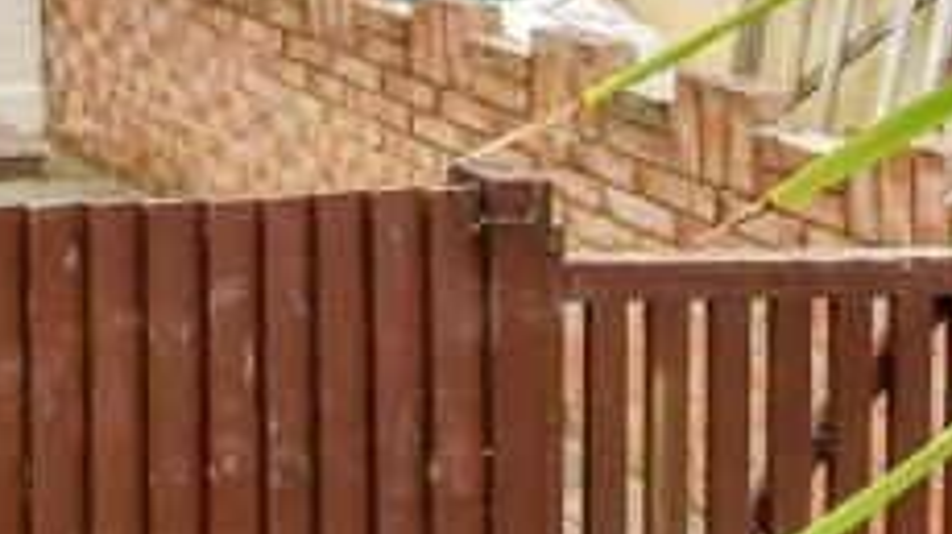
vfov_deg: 13.9
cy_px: -615
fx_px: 1766
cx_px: -513
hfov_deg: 23.5
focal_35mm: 70
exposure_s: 1/50
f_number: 8
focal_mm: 10
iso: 400
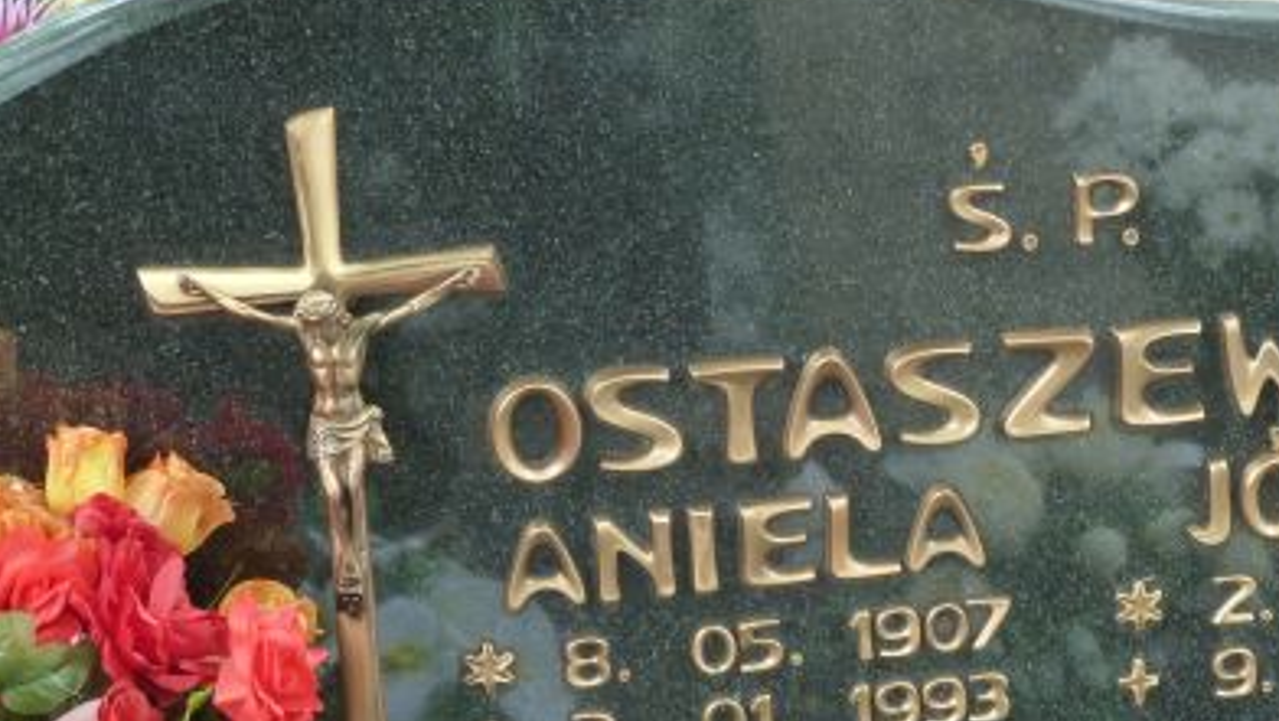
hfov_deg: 16.7
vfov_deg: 9.5
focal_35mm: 128
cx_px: 963
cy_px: 577
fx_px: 4343
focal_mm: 11.9
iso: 160
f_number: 4.1
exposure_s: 1/40
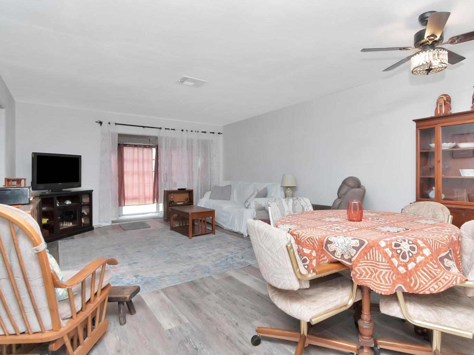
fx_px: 254
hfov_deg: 85.5
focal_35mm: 19
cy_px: 178
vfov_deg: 69.9
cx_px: 271
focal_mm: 11
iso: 1600
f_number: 8
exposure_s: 1/100
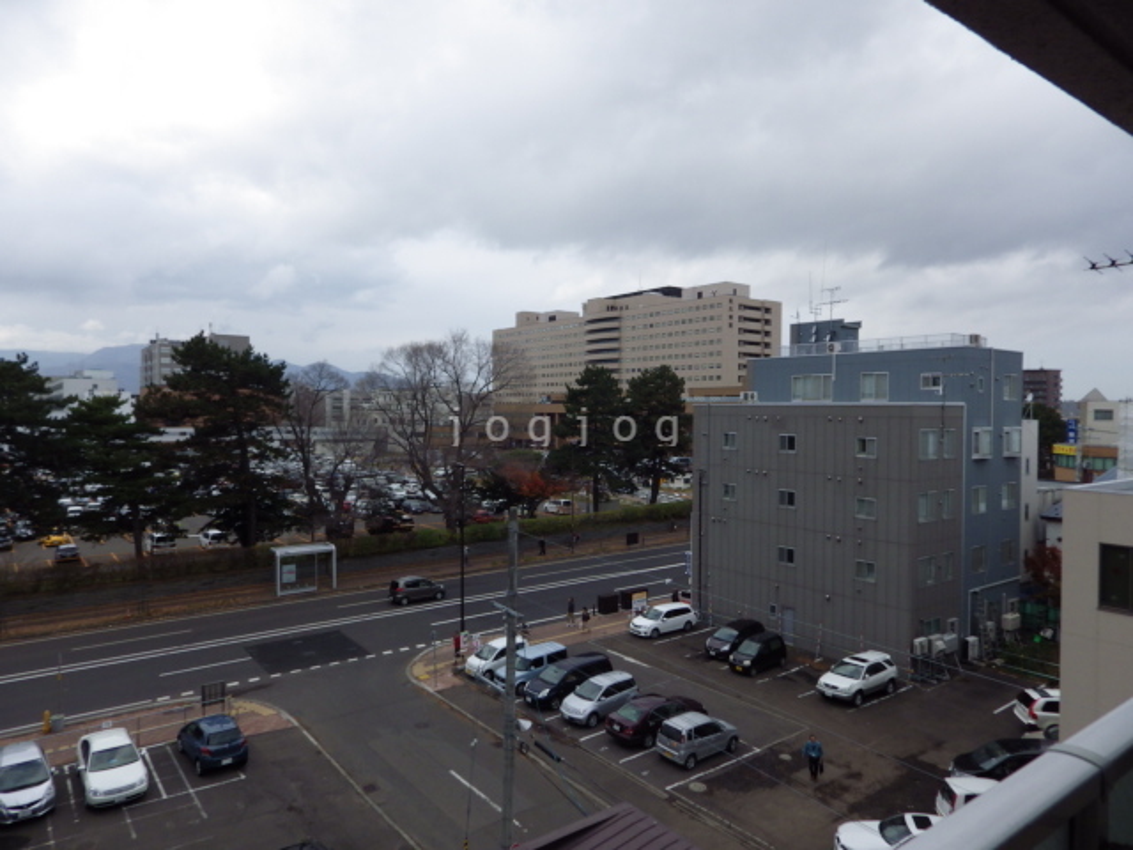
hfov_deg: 76.4
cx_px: 566
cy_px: 425
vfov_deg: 61.1
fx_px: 720
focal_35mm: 22
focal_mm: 4
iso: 100
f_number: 3.1
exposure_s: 1/1000
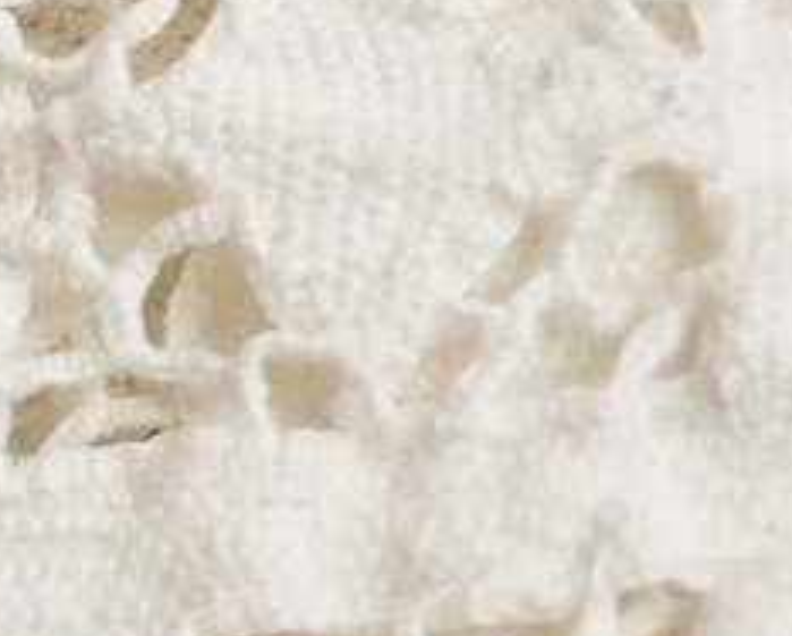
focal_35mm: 356
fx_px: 8355
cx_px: -2094
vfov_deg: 4.3
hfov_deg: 5.0
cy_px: 738
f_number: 3.5
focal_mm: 30
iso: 2500
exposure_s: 1/500
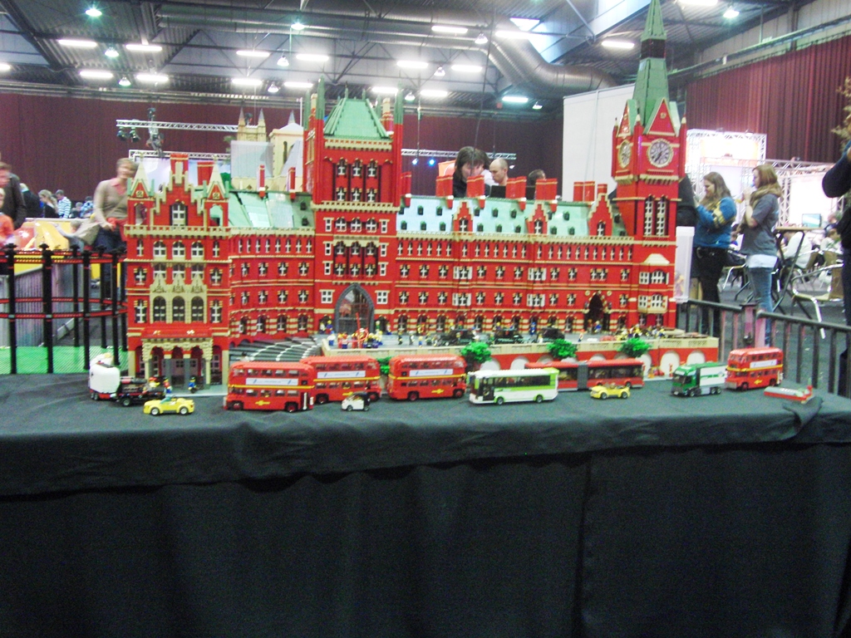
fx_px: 910
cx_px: 426
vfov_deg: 38.7
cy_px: 319
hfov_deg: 50.1
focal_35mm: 37
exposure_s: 1/15
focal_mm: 6.5
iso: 400
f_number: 3
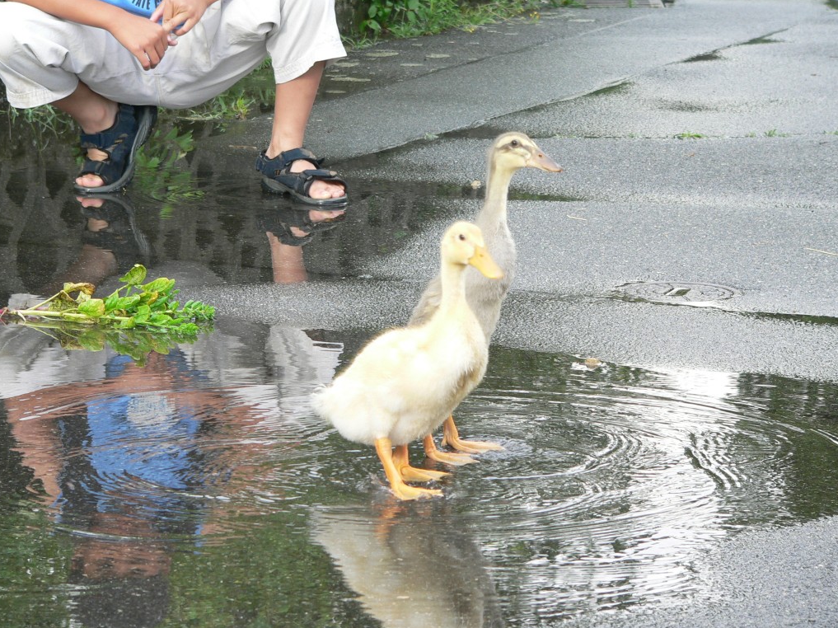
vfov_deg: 10.8
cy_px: 315
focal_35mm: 137
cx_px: 418
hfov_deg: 14.4
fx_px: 3315
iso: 80
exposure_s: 1/125
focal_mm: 22.7
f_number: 3.7
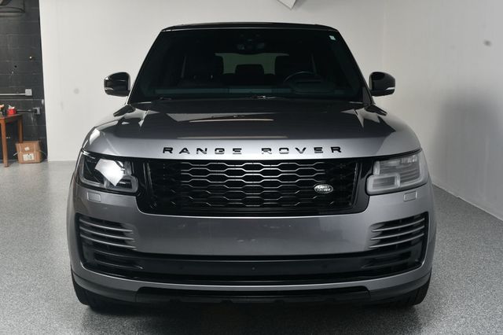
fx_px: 559
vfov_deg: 33.4
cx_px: 252
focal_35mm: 40
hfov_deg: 48.5
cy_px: 168
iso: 100
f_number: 11
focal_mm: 27
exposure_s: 1/160
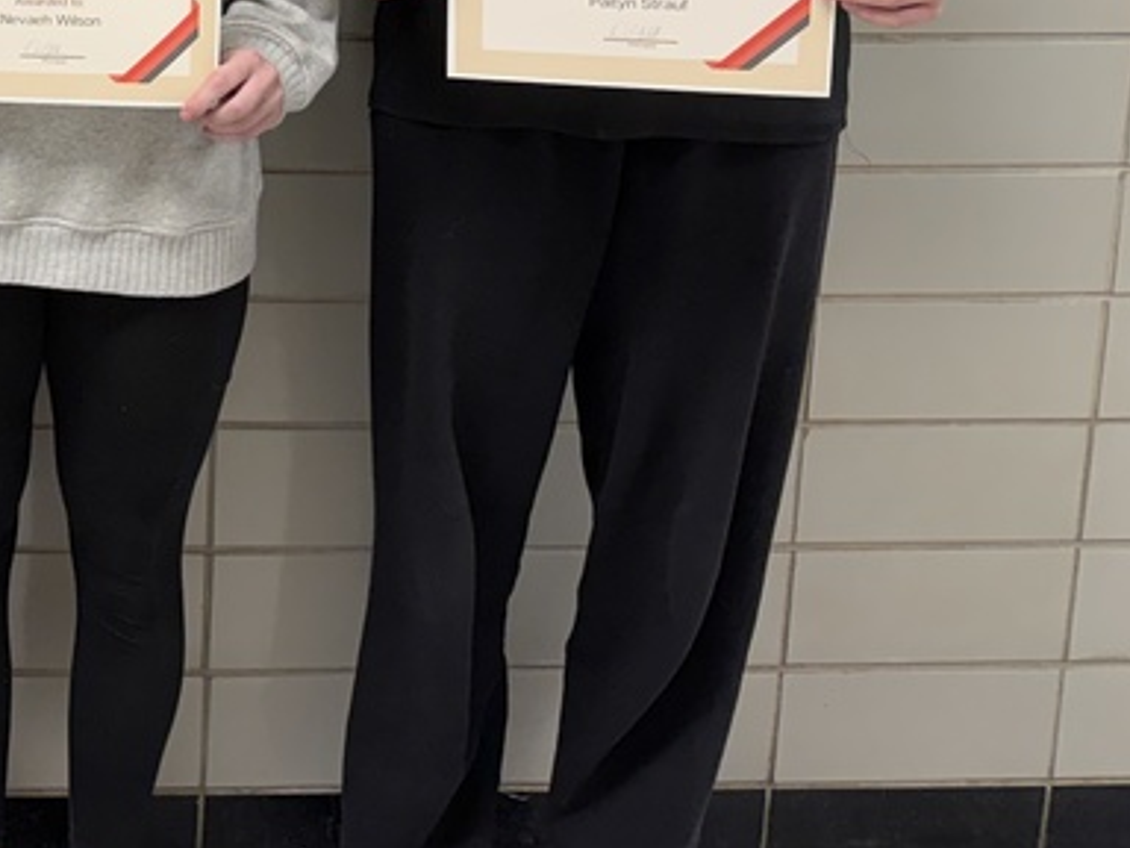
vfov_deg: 21.8
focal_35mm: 64
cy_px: -68
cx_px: -259
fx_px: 2089
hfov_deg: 26.6
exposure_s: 1/120
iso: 160
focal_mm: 6.76
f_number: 1.78
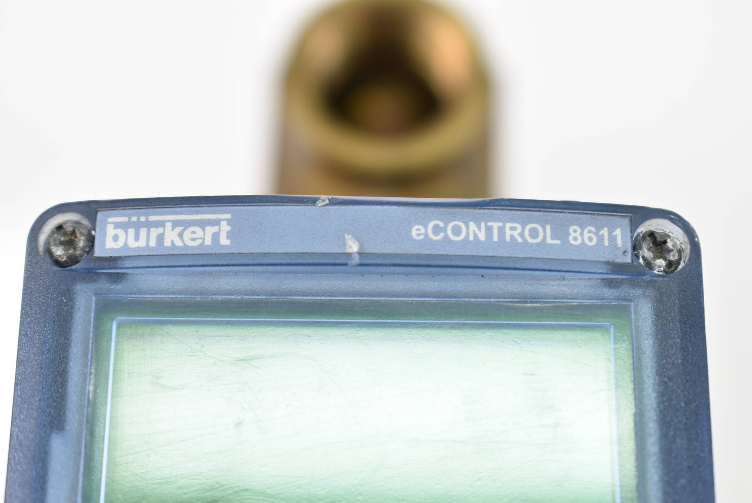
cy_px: 252
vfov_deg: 17.5
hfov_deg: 26.0
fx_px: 1631
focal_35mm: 78
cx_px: 376
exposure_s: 1/20
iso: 100
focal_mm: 52
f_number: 5.6
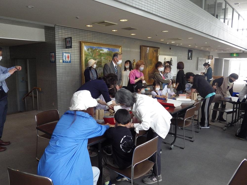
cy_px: 92
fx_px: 193
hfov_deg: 65.3
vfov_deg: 51.4
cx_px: 124
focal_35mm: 27
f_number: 3.2
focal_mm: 4.9
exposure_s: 1/50
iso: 250
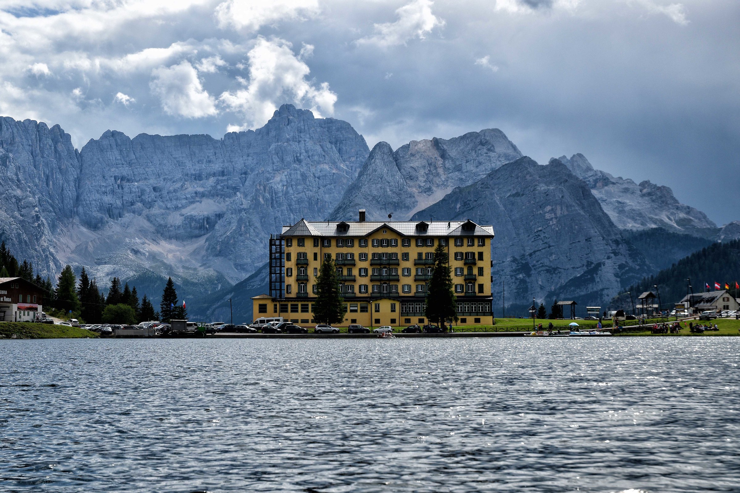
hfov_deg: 30.5
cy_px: 246
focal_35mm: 66
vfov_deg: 20.6
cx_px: 370
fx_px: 1357
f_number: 8
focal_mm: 44
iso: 100
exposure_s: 1/640
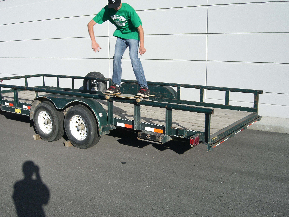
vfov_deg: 37.7
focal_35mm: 38
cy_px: 108
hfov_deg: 49.0
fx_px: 317
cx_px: 144
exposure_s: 1/200
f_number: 8
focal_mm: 7.9
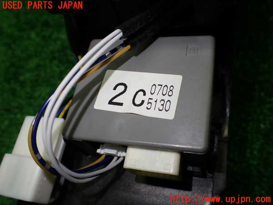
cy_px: 102
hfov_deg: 60.0
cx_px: 136
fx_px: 237
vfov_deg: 46.8
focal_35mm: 30
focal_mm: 5.4
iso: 125
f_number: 2.3
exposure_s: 1/125
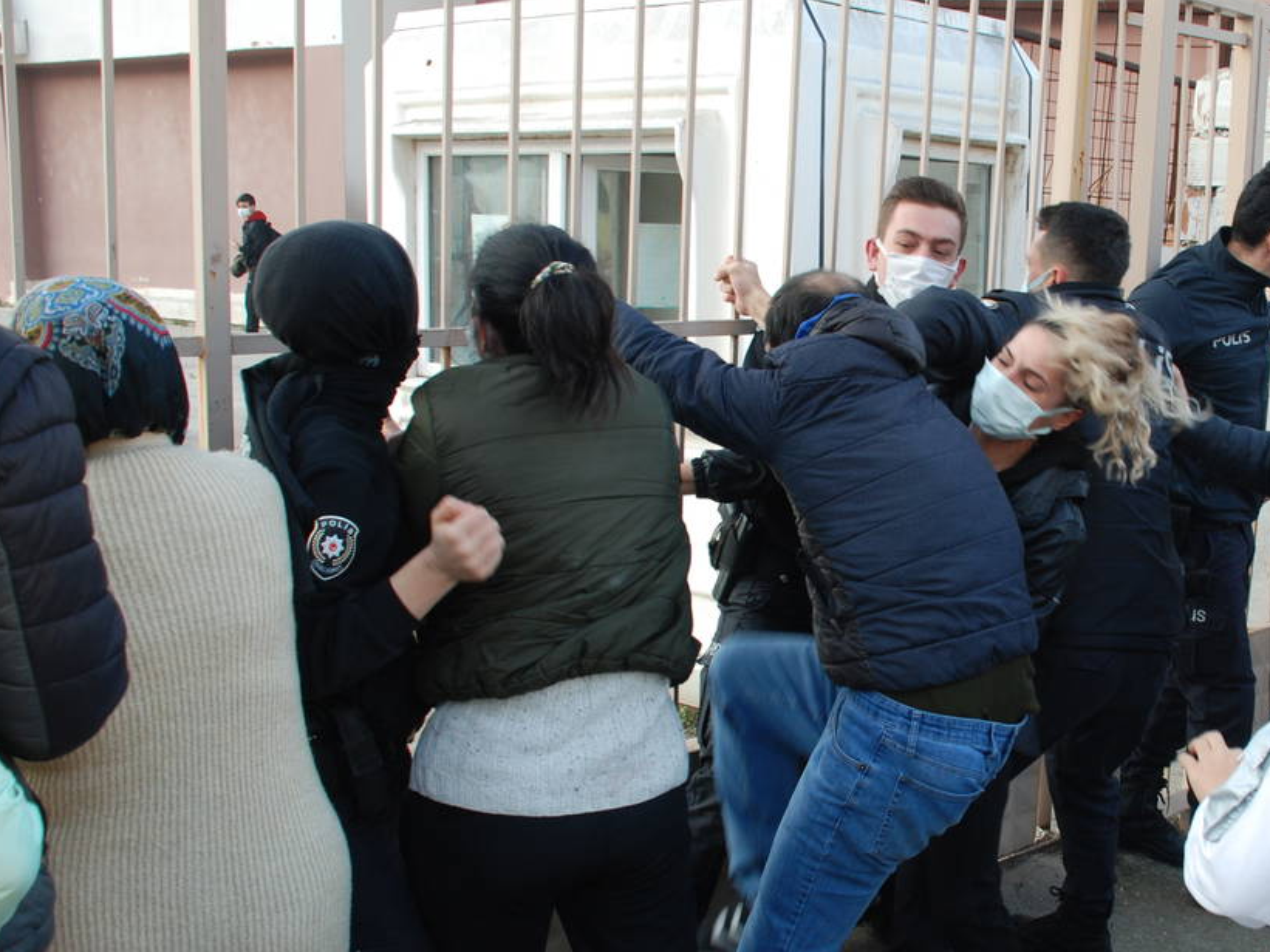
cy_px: 488
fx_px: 1651
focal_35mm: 45
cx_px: 931
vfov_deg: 32.2
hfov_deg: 41.0
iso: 200
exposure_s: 1/100
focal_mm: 20
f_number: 5
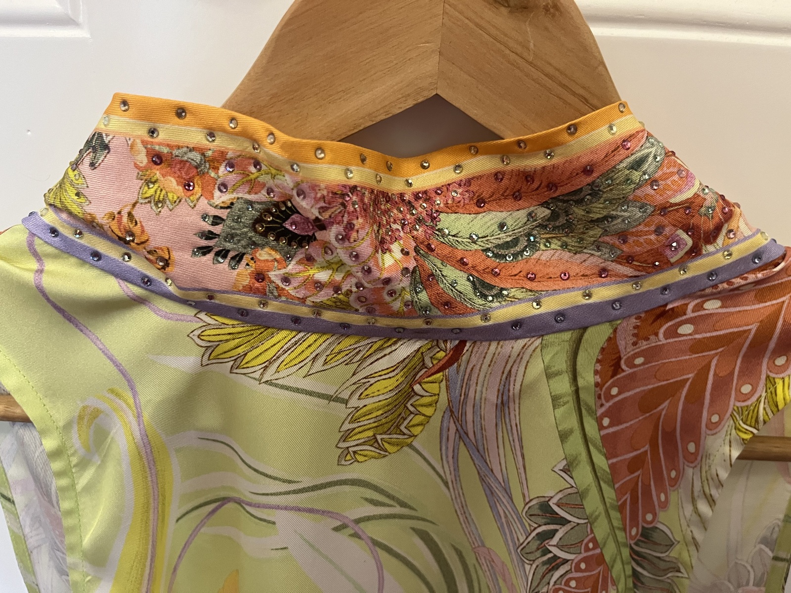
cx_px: 396
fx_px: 594
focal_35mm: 26
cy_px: 296
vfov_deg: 53.1
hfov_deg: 67.3
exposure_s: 1/50
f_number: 1.6
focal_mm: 5.1
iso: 320
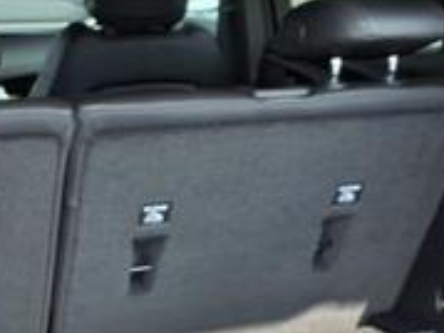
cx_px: 154
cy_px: 368
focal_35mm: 76
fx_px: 974
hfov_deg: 25.6
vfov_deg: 18.6
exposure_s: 1/455
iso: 40
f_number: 1.9
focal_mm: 3.58
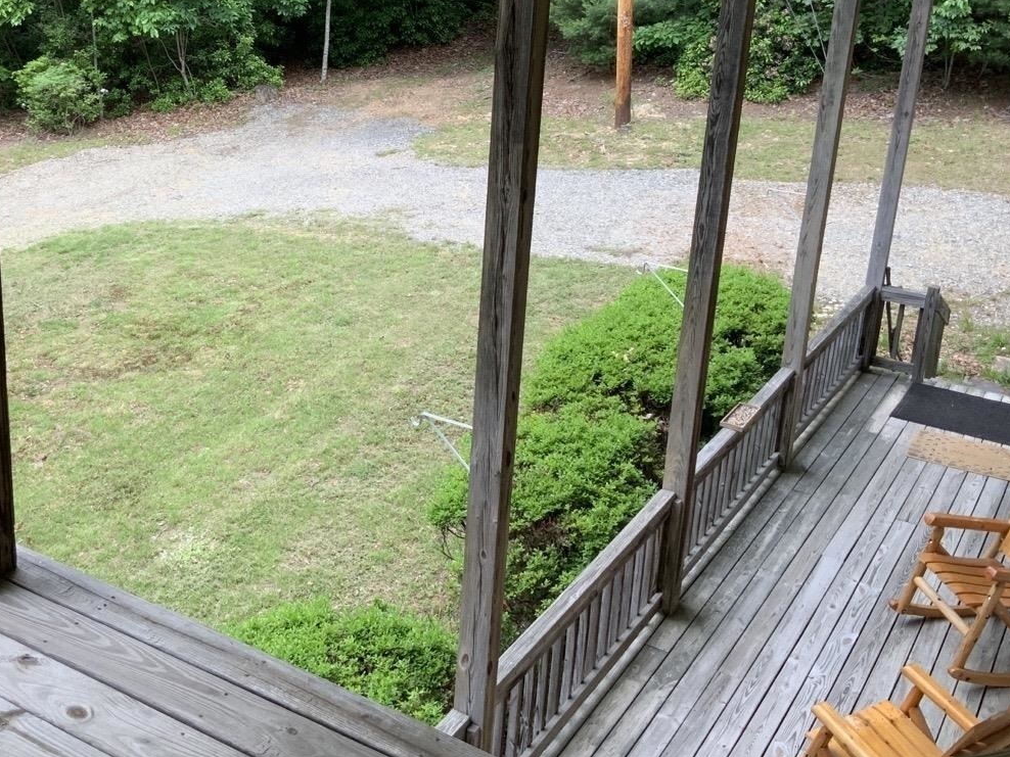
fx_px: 1284
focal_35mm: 44
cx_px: 399
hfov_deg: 42.7
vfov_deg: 32.7
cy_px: 271
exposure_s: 1/120
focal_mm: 3
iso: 20
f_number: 1.8
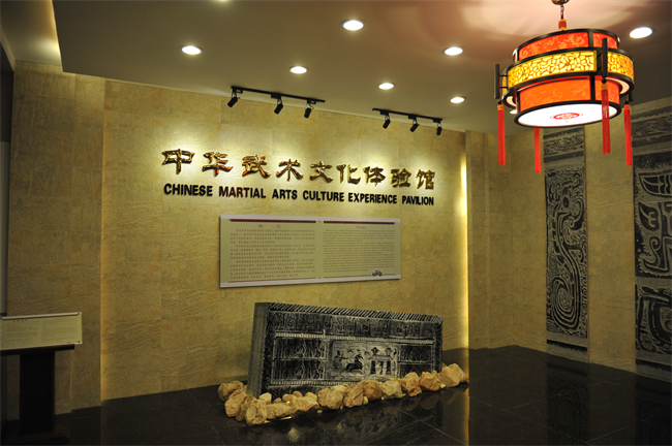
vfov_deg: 53.0
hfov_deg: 73.8
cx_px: 336
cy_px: 223
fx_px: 448
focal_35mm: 24
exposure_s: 1/80
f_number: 2.8
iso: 1000
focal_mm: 24
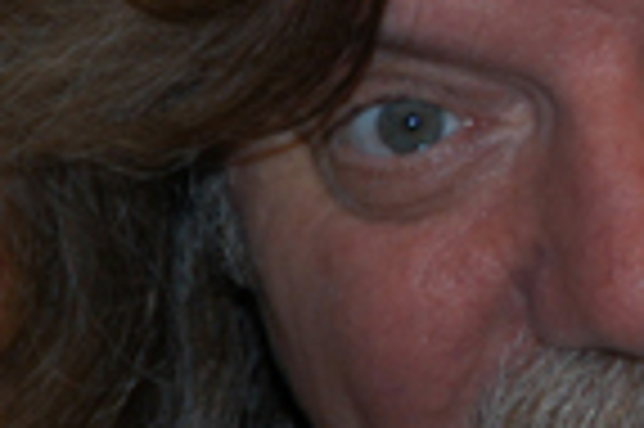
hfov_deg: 3.4
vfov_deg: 2.3
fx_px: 10817
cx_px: 1043
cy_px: 45
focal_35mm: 605
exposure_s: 1/60
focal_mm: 85
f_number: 5
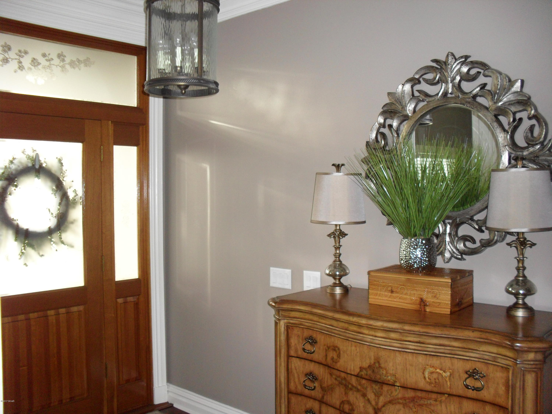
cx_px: 276
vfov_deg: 40.7
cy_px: 207
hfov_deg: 52.6
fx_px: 558
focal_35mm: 35
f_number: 3.2
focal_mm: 6.3
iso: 240
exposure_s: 1/45
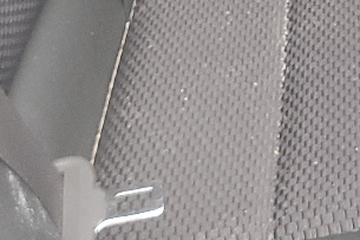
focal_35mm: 142
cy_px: -456
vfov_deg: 8.3
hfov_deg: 13.8
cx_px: 482
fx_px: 1419
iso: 65
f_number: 1.5
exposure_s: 1/60.2
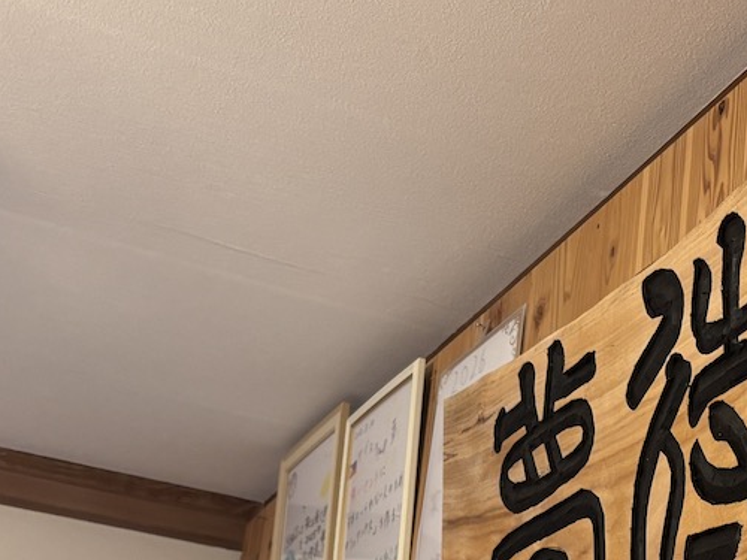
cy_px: 564
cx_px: 892
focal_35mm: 78
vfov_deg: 18.4
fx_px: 1683
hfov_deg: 23.0
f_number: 1.6
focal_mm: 5.96
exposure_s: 1/60
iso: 125
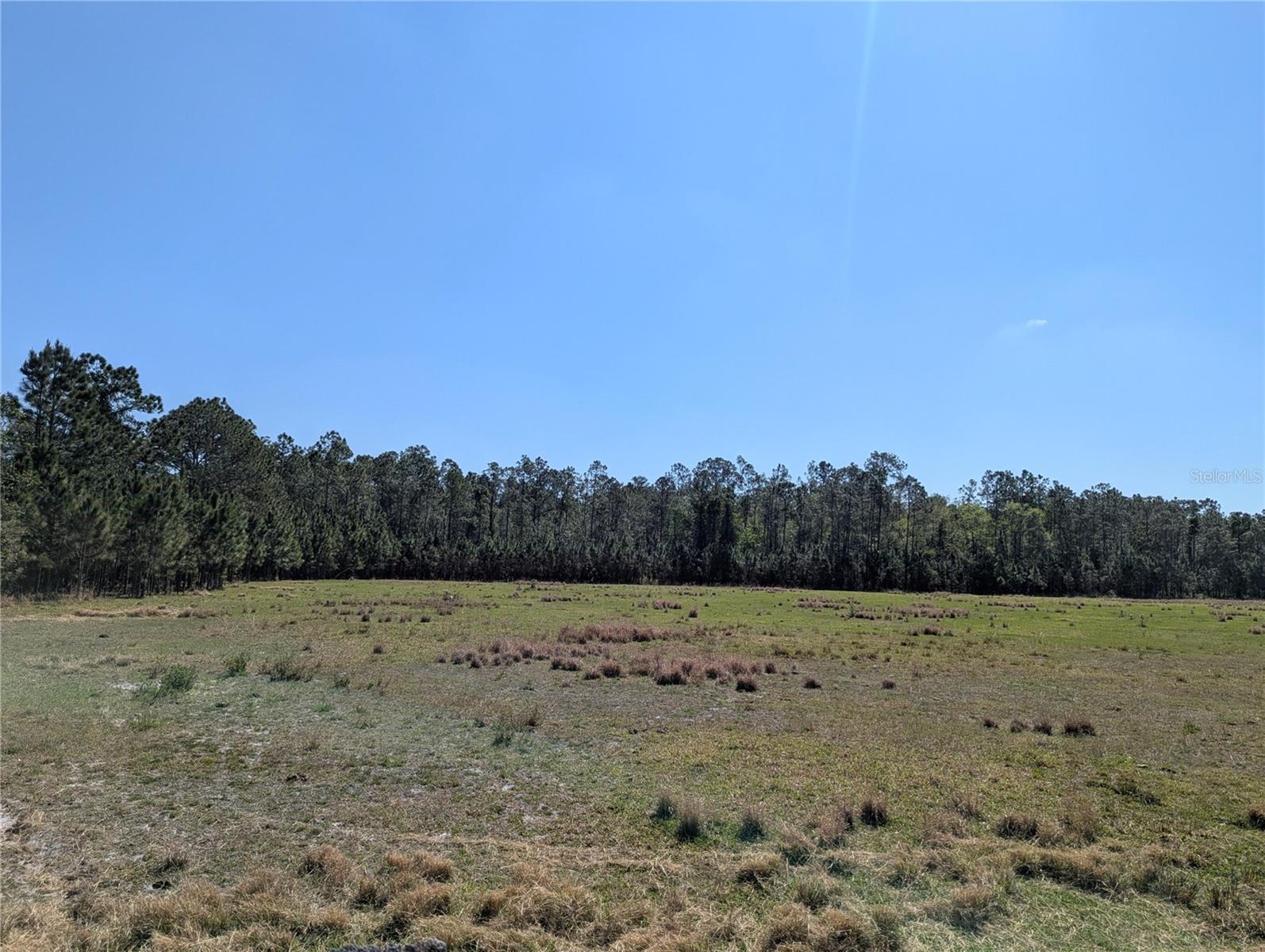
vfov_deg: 56.9
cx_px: 632
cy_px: 476
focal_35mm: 24
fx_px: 878
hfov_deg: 71.5
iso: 49
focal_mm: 6.81
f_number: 1.85
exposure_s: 1/2632
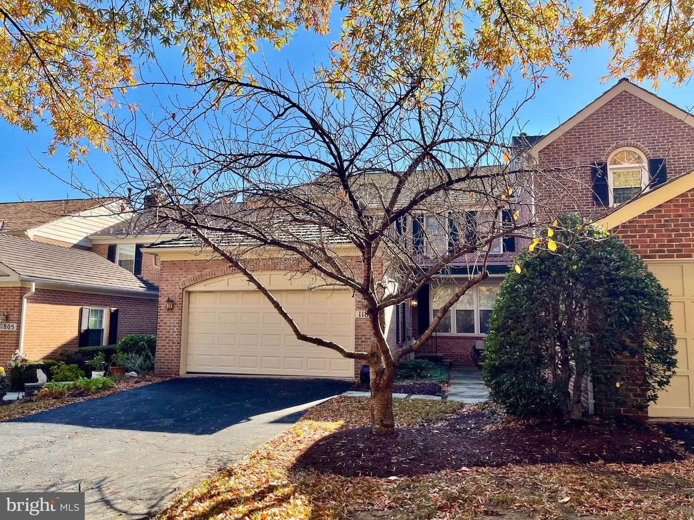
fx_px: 501
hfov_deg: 69.4
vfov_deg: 54.9
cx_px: 347
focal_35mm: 25
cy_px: 260
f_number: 1.6
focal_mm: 5.1
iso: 32
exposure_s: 1/1575
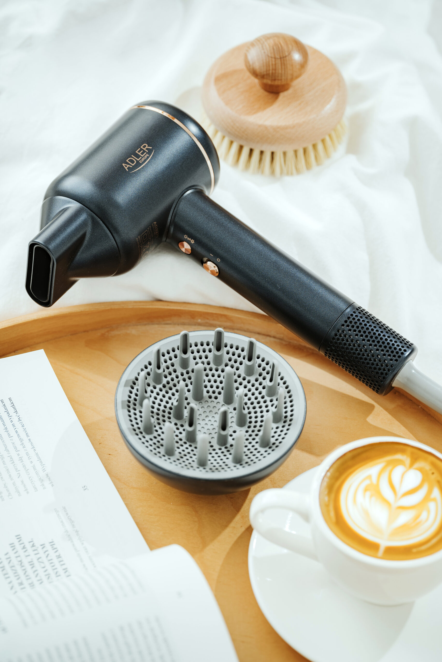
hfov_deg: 13.0
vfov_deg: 19.5
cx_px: 221
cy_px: 331
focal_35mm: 105
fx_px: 1933
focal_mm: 105
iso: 100
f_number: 4
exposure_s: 1/125
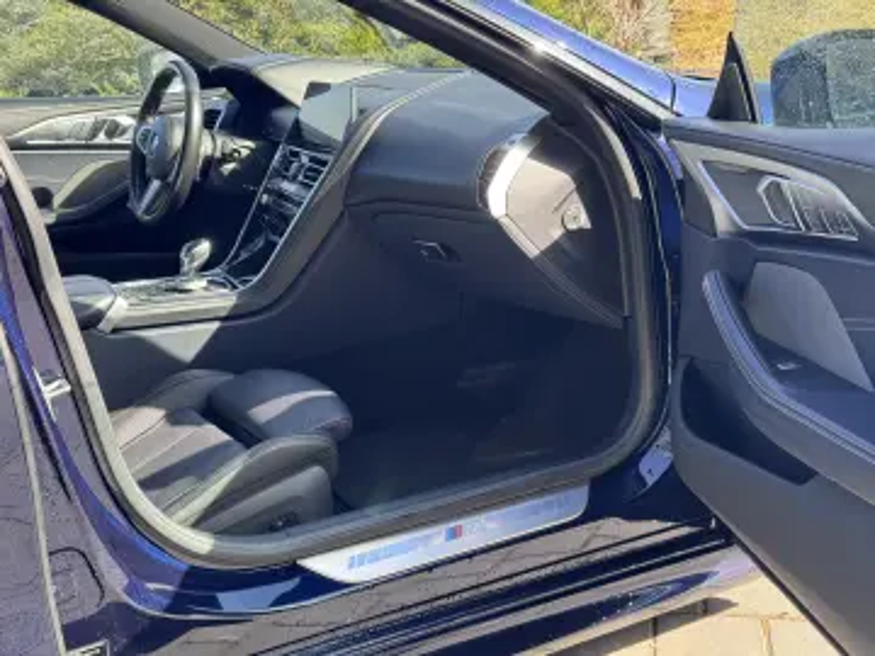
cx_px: 438
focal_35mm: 48
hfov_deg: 39.7
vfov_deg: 30.3
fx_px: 1213
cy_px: 328
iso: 64
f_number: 1.78
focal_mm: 6.76
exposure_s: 1/247
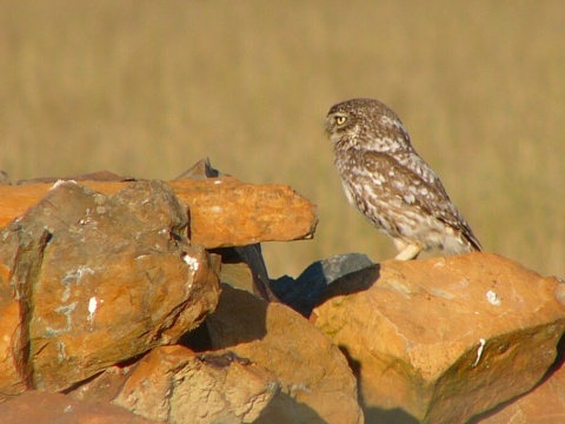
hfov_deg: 4.6
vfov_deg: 3.4
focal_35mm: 432
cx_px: 282
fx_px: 7051
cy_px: 212
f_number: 4.6
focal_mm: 72
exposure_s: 1/500
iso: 50
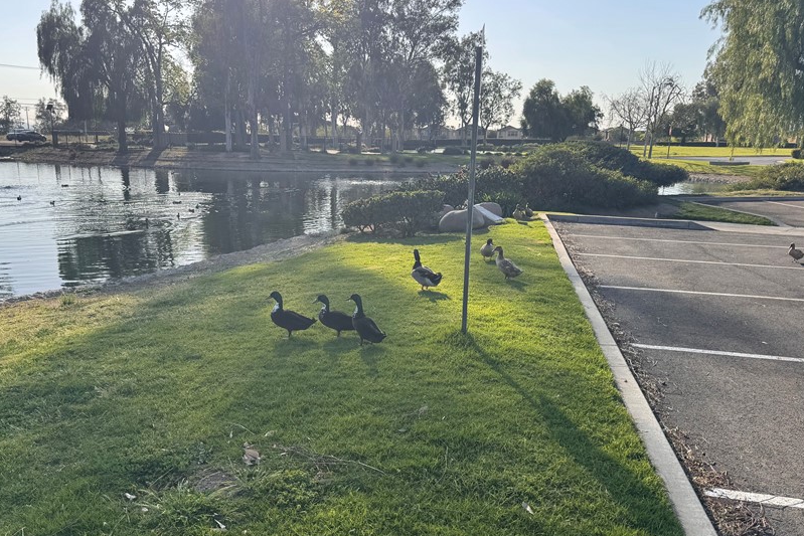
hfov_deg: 58.4
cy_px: 334
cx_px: 334
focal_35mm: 32
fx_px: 715
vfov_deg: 40.9
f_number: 1.78
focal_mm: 6.76
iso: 80
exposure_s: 1/2959
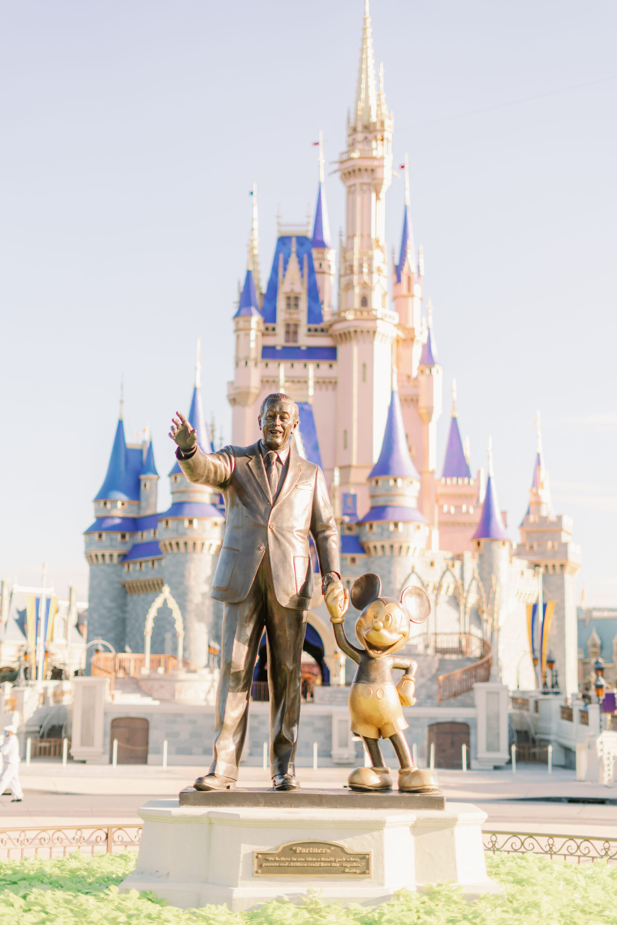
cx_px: 308
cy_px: 462
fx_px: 1285
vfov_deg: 39.6
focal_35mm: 50
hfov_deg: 27.0
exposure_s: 1/1250
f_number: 1.8
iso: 80
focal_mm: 50
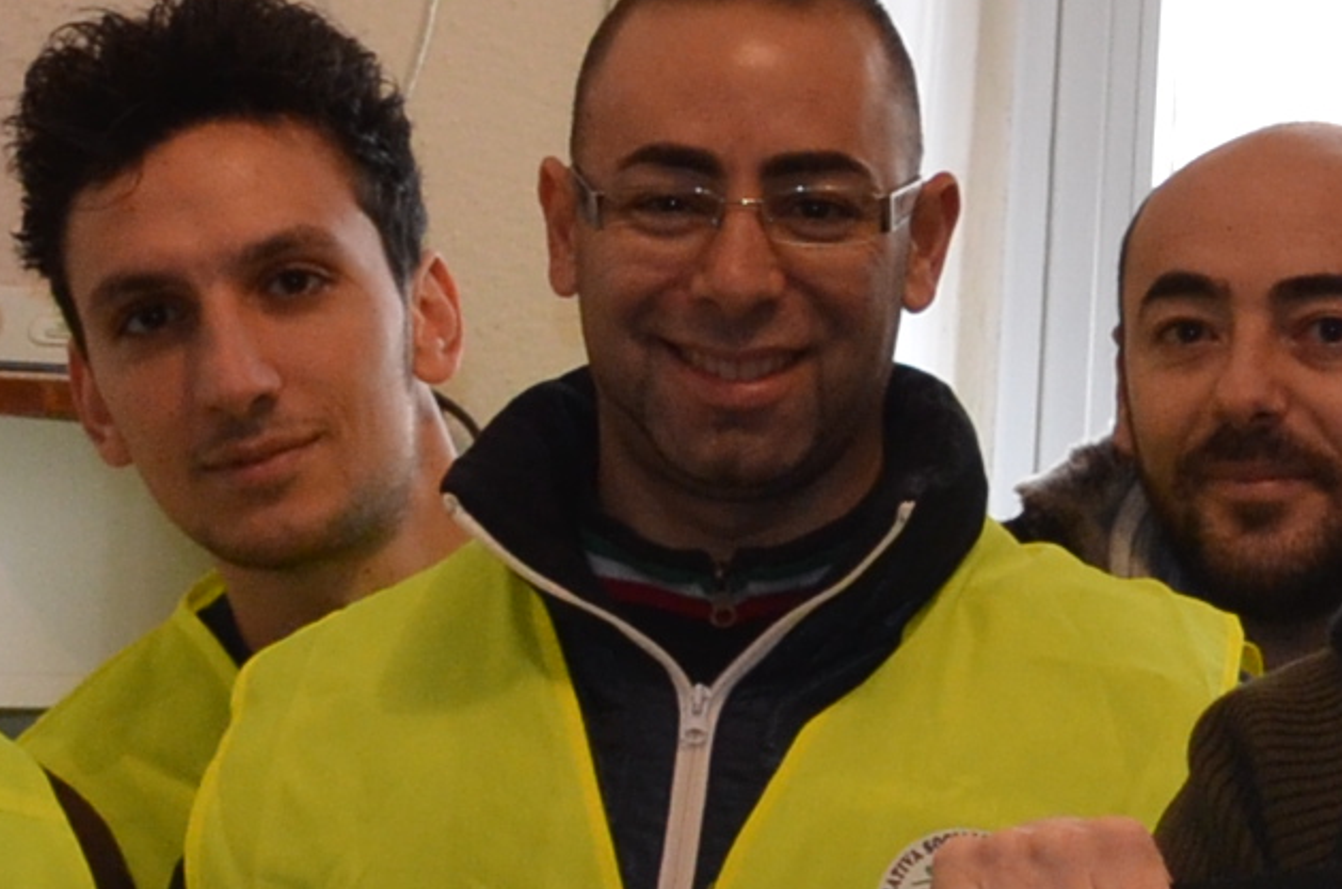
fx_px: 8521
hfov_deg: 8.8
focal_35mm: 229
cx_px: 1831
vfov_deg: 6.0
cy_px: 616
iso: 720
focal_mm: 26
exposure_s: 1/60
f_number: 4.2
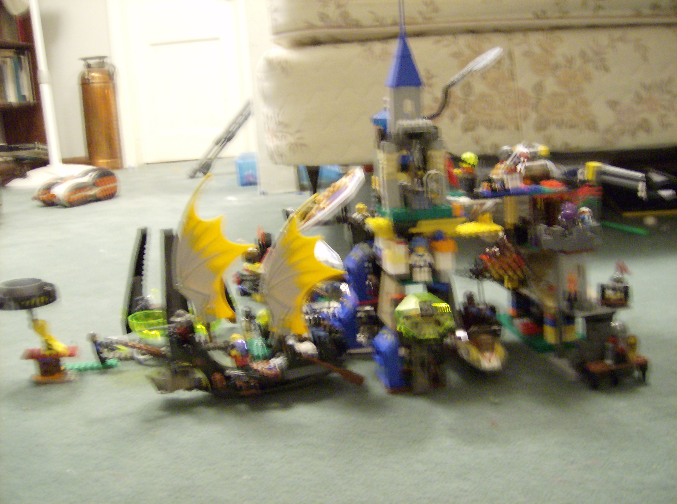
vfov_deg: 39.5
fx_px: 702
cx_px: 338
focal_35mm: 36
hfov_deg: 51.5
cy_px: 252
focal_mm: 6
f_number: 2.8
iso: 400
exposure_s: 1/2.83
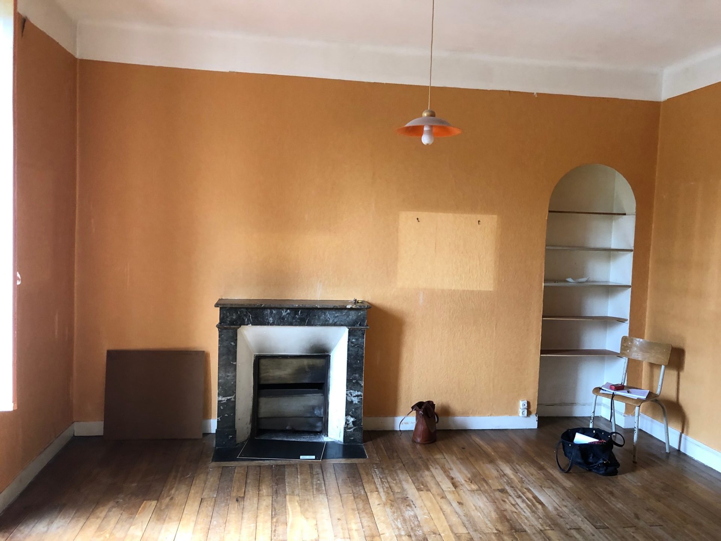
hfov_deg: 63.4
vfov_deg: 49.7
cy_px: 270
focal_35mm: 28
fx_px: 583
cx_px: 360
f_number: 1.8
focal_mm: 4
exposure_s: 1/15
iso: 50
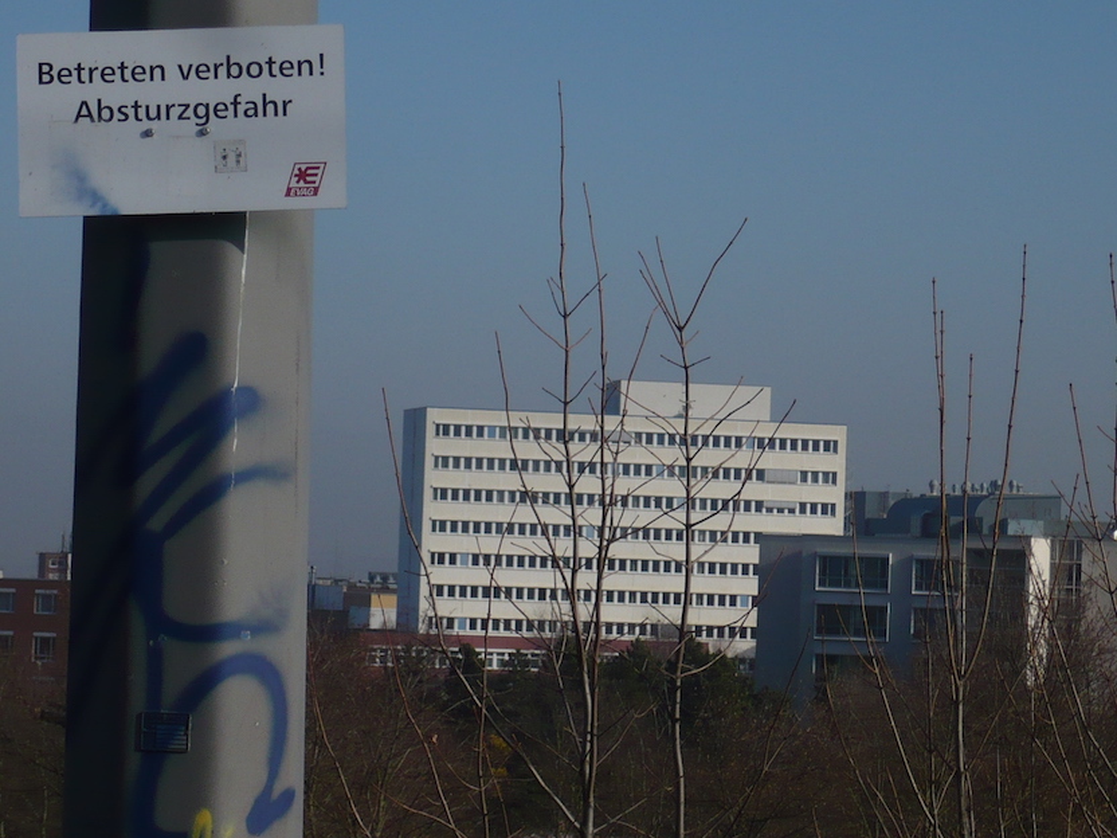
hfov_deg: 13.7
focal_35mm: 144
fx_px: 4647
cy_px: 419
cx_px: 558
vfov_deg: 10.3
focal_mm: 17.4
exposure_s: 1/1000
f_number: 5
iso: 100
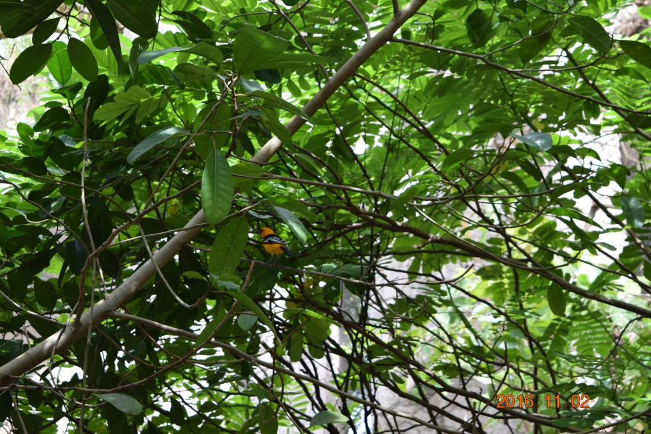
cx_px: 326
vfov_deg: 16.5
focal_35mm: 82
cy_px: 217
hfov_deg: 24.6
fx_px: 1491
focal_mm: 55
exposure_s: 1/200
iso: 400
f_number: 7.1
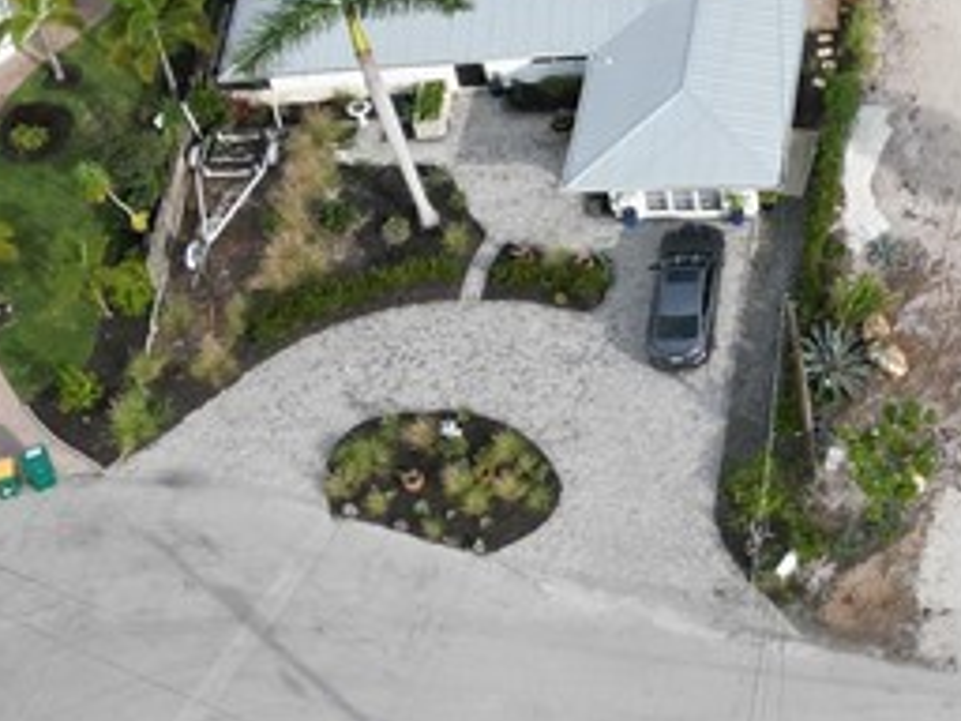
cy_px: -237
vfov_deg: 14.7
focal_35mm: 96
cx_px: 1164
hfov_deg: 19.2
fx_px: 2665
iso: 120
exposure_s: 1/1500
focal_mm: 6.72
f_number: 1.7
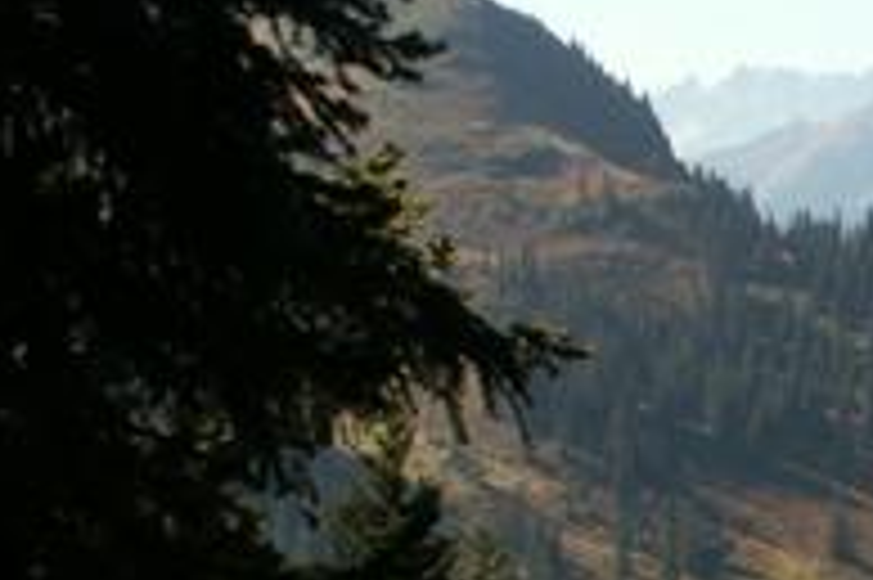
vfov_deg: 11.3
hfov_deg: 16.1
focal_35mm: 120
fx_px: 2907
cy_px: 553
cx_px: 1179
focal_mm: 5.86
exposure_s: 1/160
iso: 50
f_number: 5.6
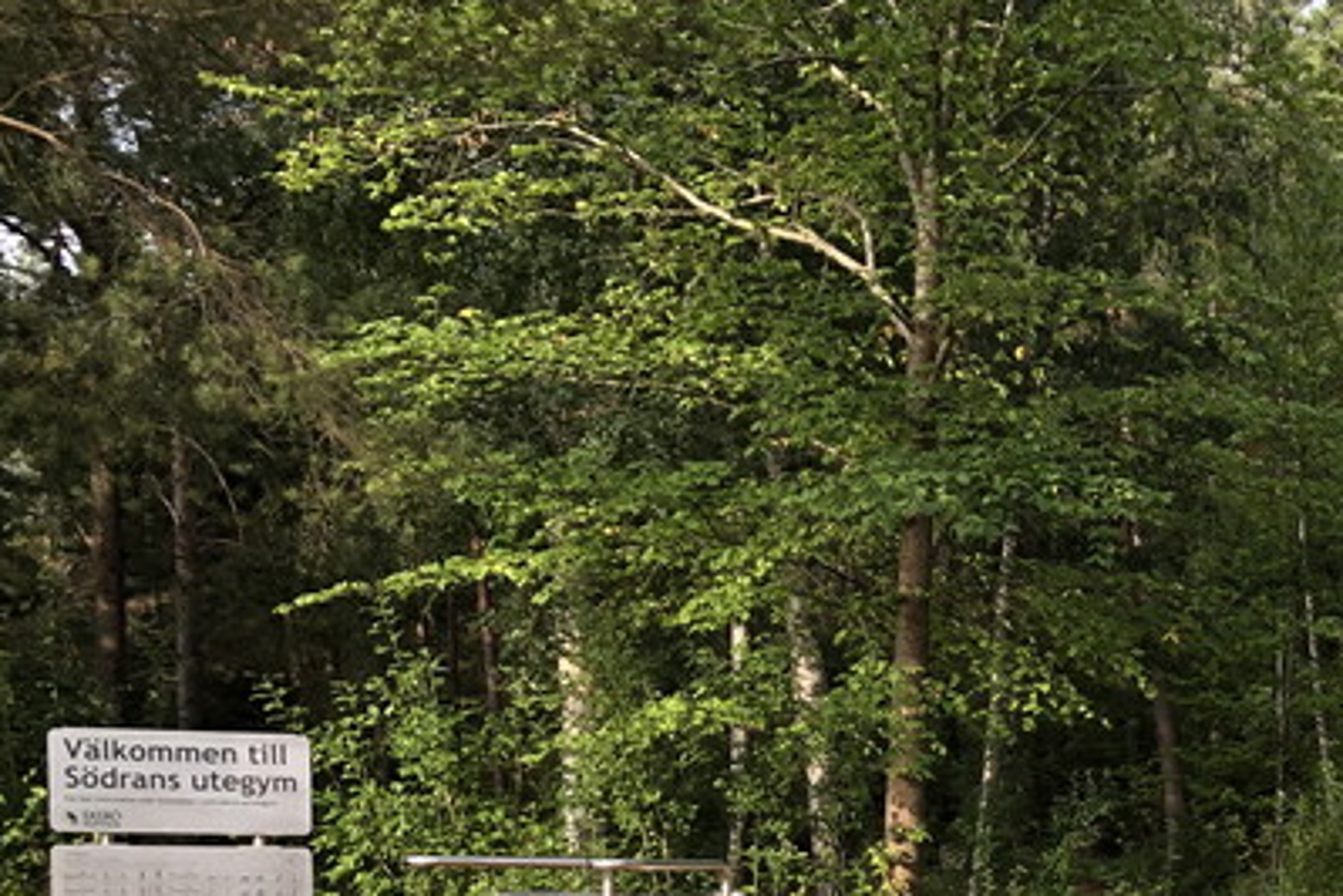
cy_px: 1034
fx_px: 2611
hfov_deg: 25.9
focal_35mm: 70
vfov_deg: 18.6
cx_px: 1589
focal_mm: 3.99
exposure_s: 1/410
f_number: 1.8
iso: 20
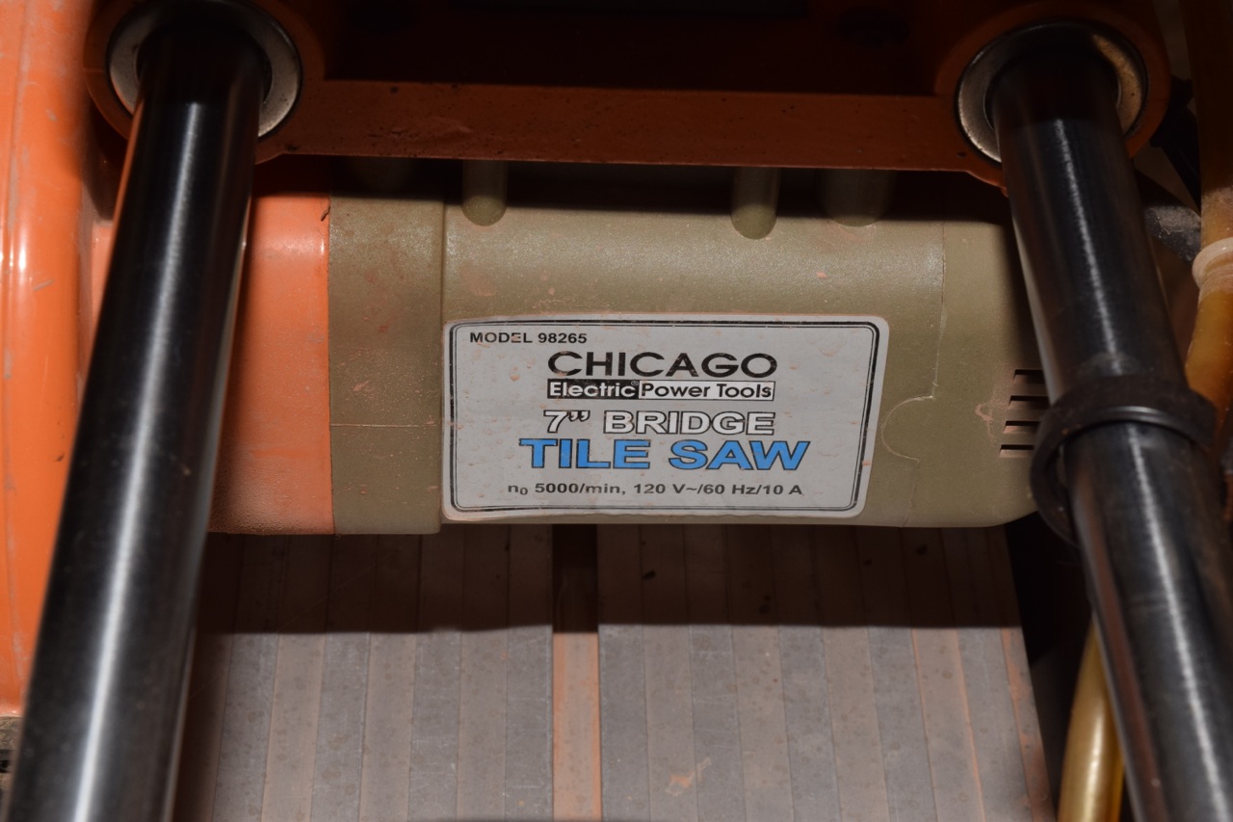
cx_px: 616
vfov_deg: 16.5
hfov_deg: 24.6
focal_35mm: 82
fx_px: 2825
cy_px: 411
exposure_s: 1/125
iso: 400
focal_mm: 55
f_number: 14
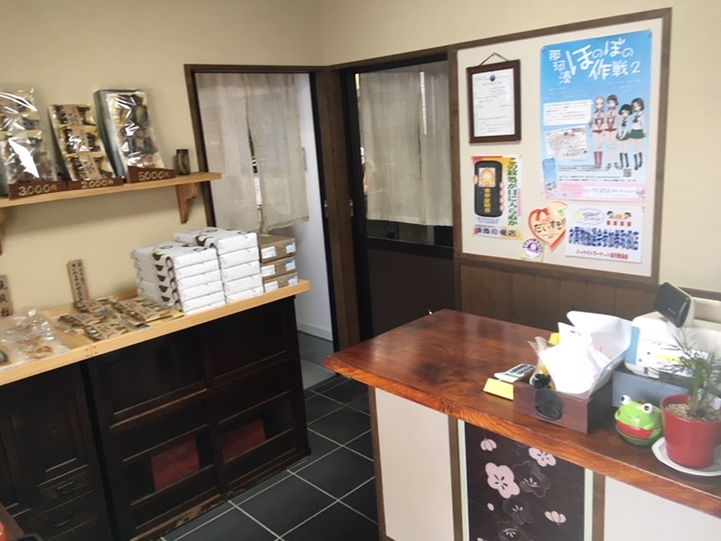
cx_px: 360
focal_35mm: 29
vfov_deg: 48.2
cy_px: 270
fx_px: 604
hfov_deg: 61.7
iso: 50
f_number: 2.2
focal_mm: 4.15
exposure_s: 1/30
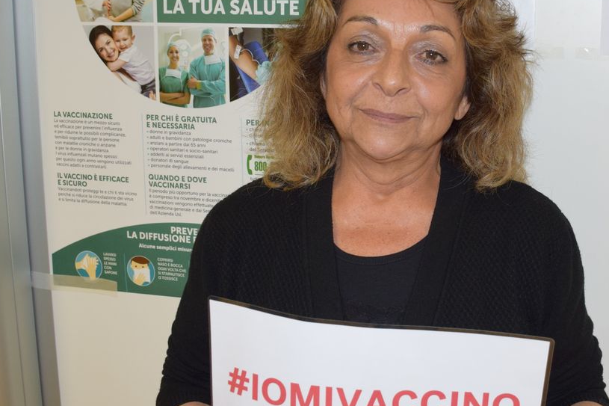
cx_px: 442
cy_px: 185
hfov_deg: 36.8
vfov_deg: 25.5
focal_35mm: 53
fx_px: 896
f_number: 4.5
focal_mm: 18
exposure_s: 1/80
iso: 800
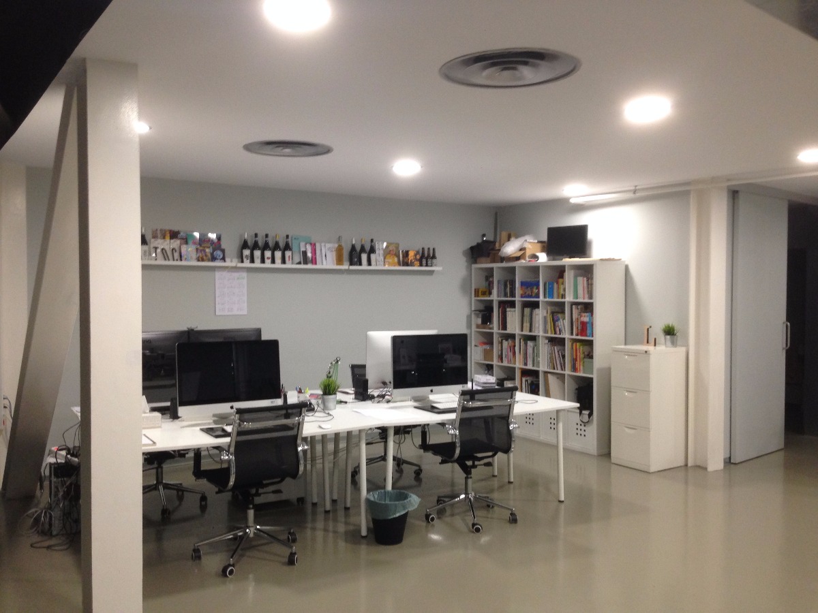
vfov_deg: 42.9
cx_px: 409
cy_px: 306
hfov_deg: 55.4
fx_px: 780
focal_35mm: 33
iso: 125
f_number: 2.4
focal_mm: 4.12
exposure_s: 1/20
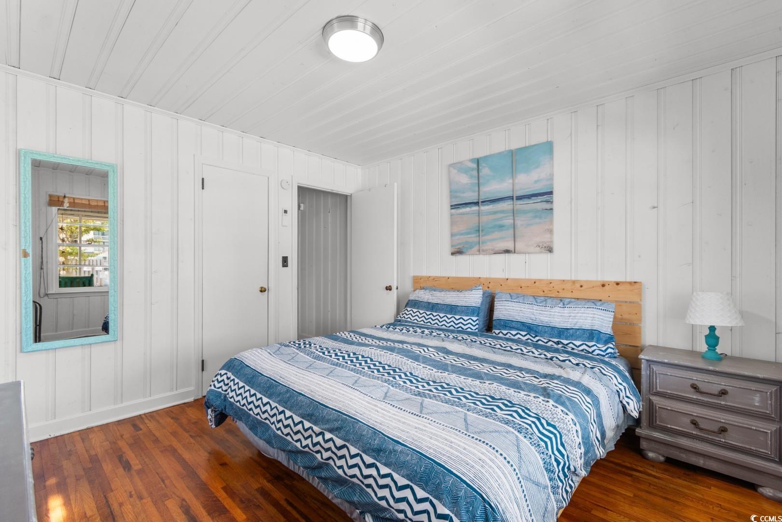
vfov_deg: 77.3
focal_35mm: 15
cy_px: 261
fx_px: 326
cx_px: 391
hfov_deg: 100.4
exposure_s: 1/2
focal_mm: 10
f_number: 4.5
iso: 100
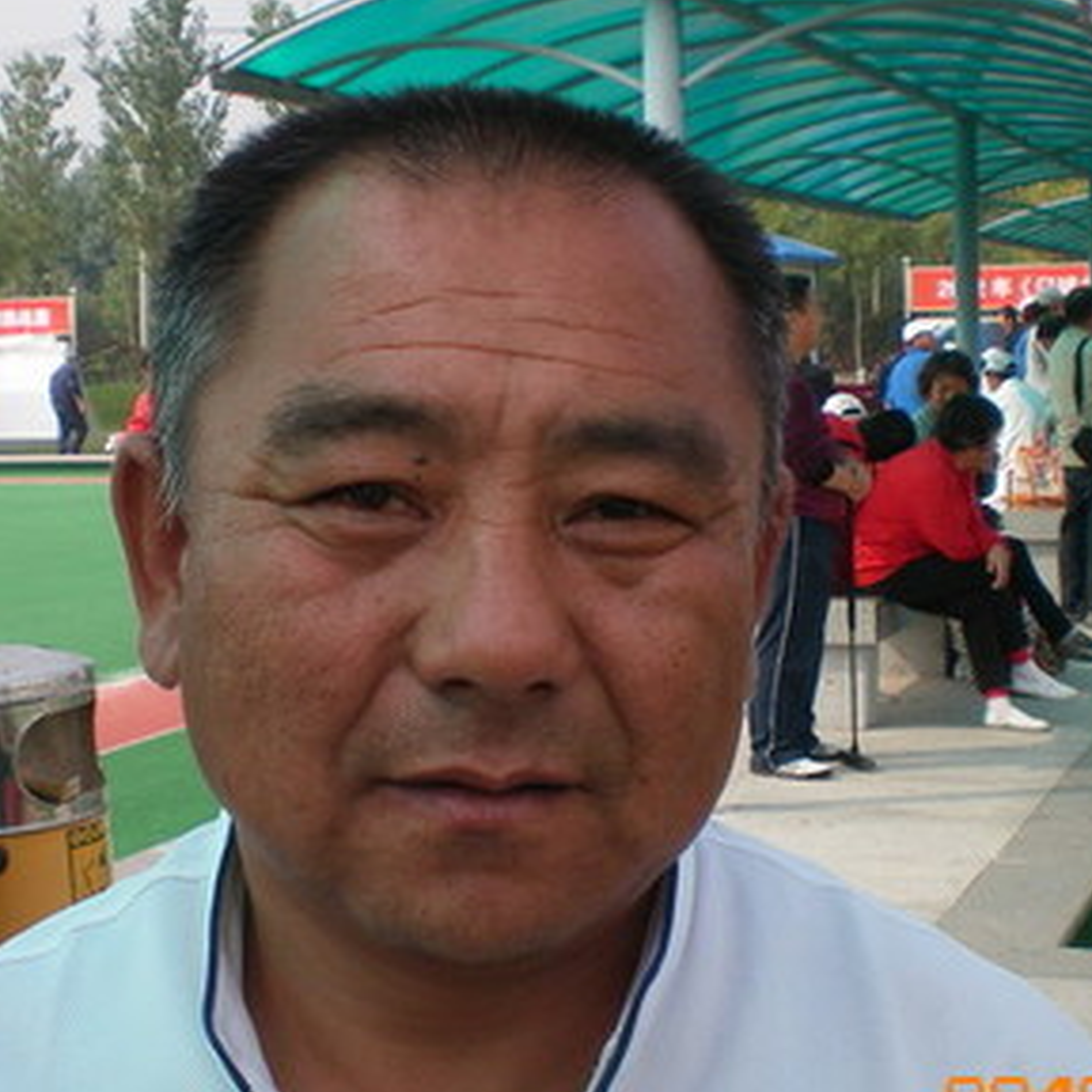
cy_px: 459
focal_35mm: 70
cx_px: 466
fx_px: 2498
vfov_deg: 24.6
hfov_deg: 24.6
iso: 64
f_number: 4.6
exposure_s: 1/400
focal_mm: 6.3
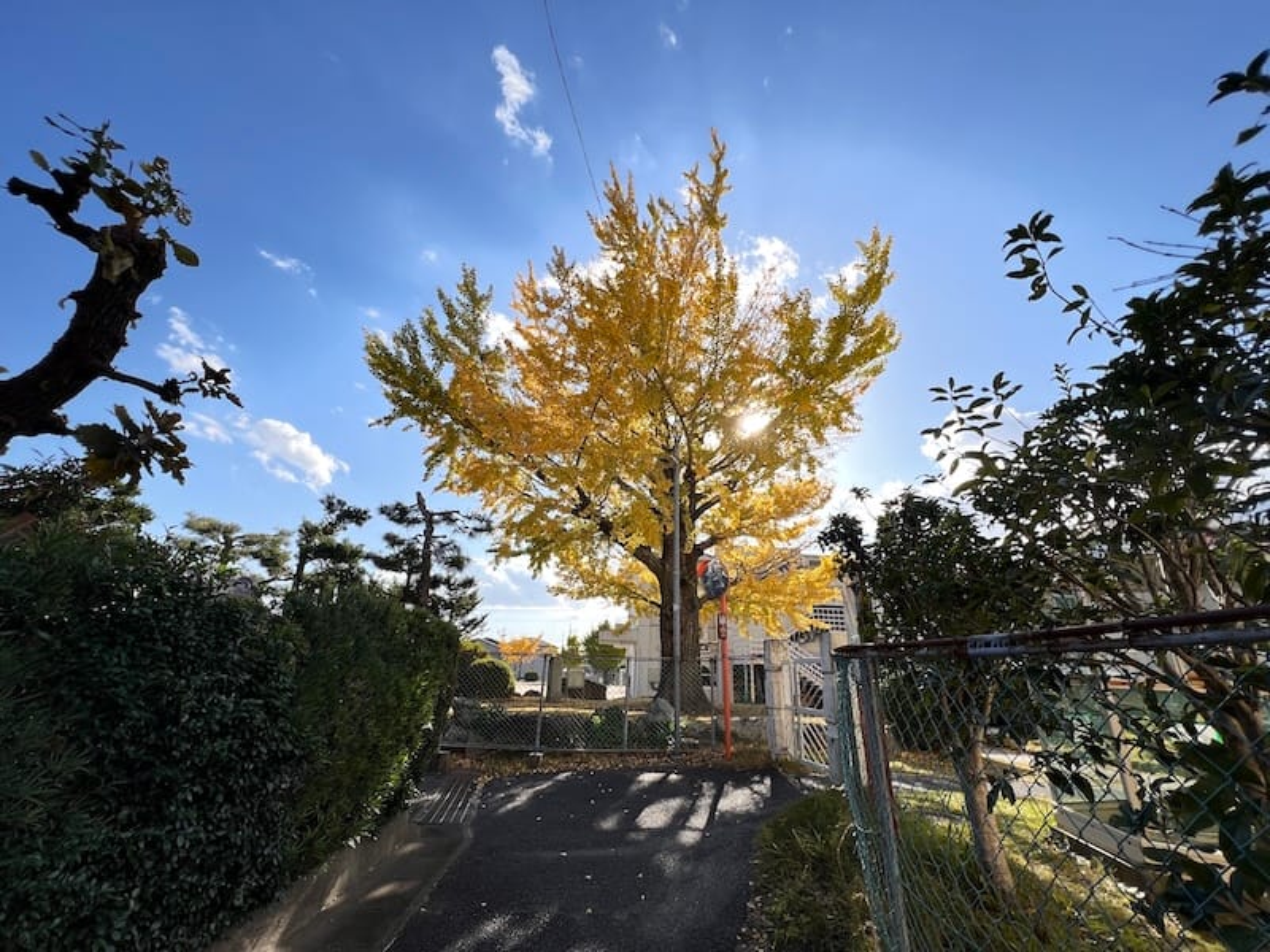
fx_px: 477
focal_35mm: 13
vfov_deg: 89.9
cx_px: 635
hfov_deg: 106.2
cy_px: 476
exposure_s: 1/418
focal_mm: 1.57
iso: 32
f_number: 1.8
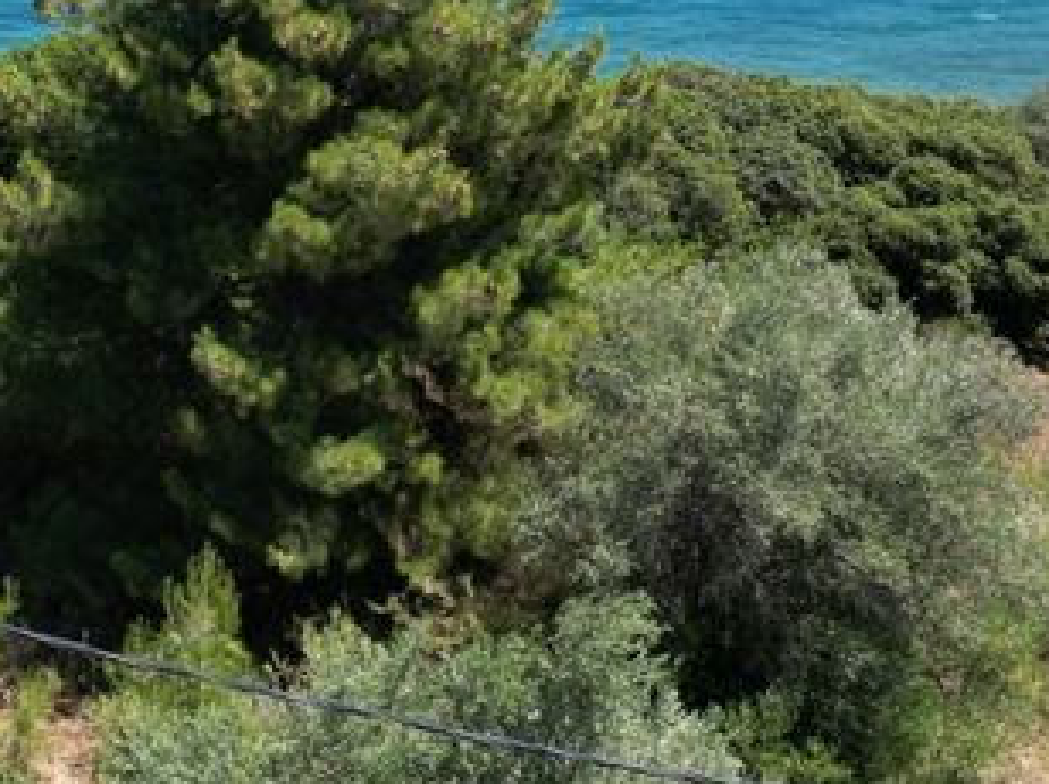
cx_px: -56
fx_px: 1664
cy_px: -85
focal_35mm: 55
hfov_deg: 31.7
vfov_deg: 24.6
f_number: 1.7
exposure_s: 1/2000
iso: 130
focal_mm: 6.72
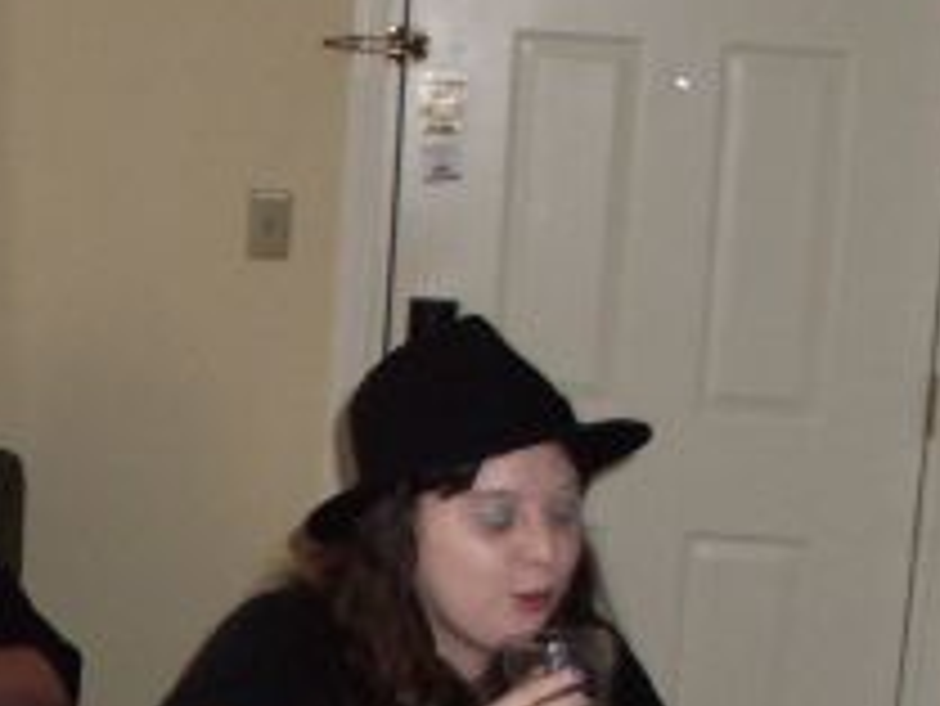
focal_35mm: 107
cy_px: 598
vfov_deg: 13.8
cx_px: -36
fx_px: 2907
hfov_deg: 17.8
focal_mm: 5.8
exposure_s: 1/60
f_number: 2.6
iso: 200
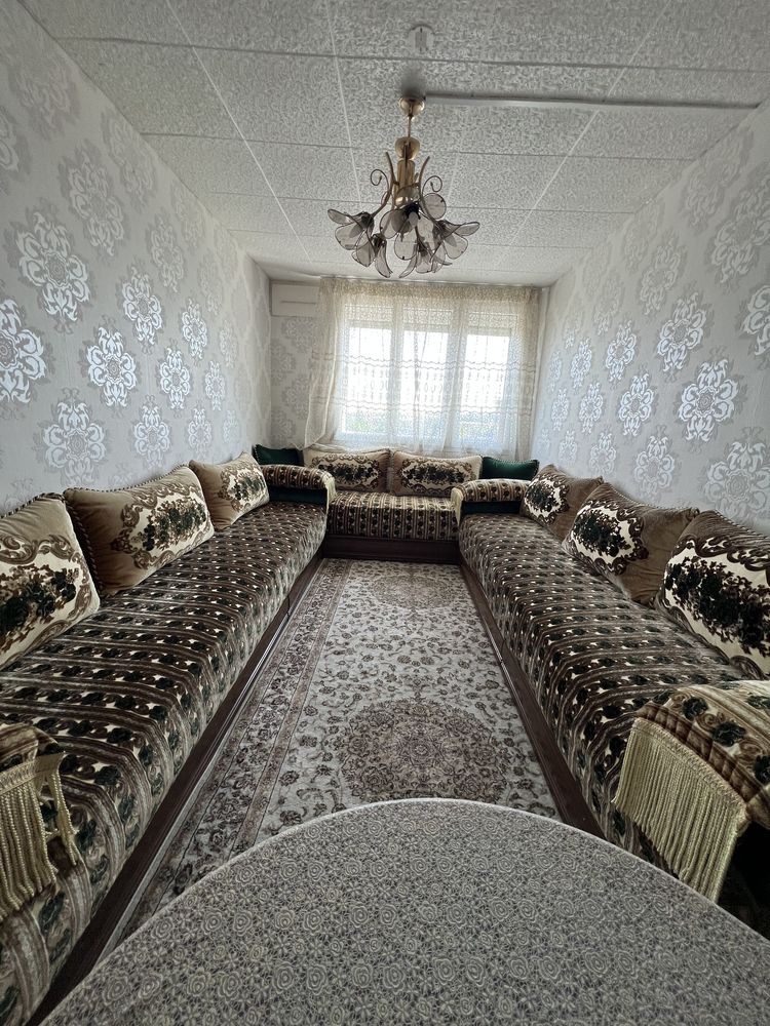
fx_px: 386
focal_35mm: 13
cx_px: 385
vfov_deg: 106.2
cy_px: 513
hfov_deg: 89.9
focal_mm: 1.57
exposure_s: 1/99
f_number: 1.8
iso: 64
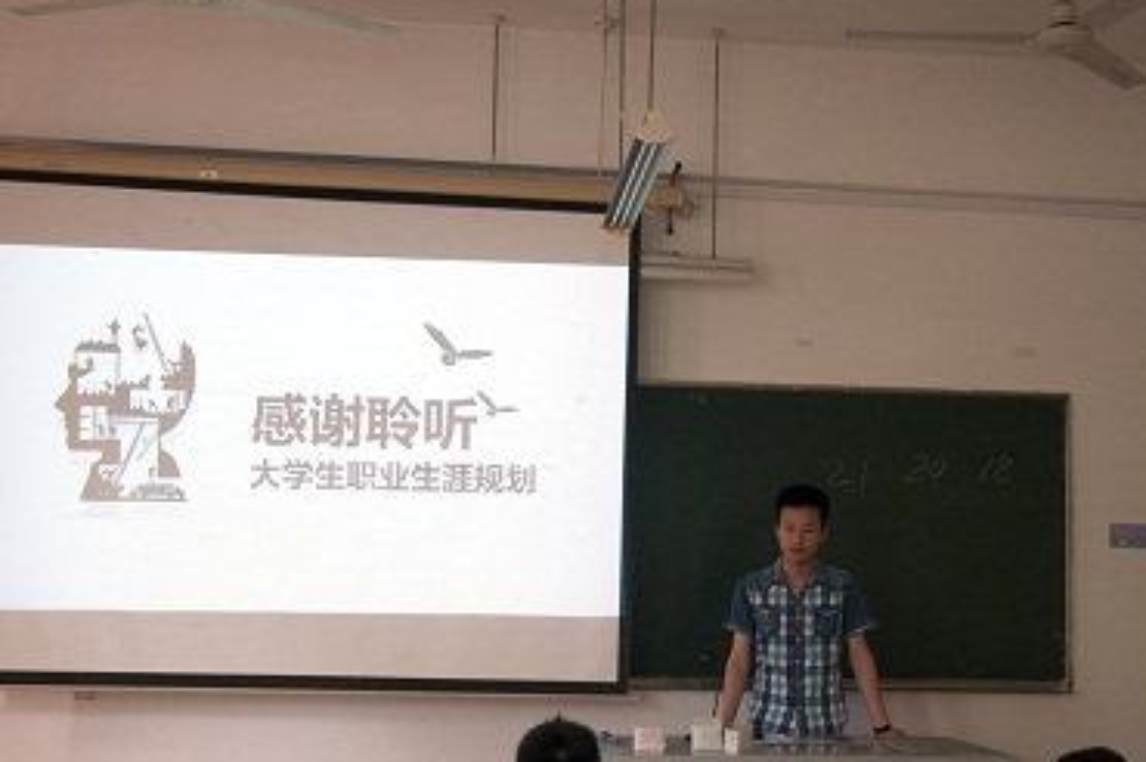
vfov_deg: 26.6
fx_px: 1612
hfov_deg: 39.1
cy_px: 443
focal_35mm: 51
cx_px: 626
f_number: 4
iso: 400
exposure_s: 1/20
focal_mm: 25
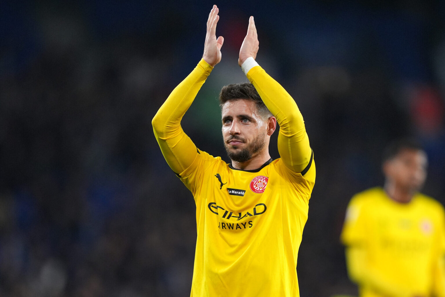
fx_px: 4944
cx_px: 222
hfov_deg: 5.2
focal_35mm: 400
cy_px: 148
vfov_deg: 3.4
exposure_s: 1/2500
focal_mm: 400
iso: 2500
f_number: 2.8
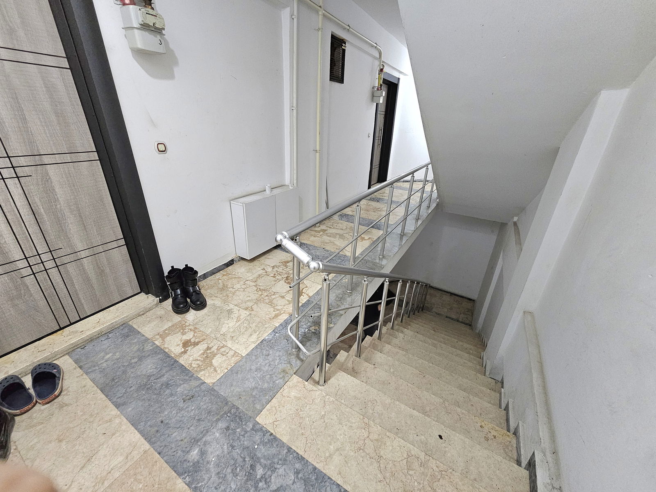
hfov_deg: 106.2
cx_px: 328
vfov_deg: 89.9
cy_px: 246
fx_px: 246
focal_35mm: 13
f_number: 2.2
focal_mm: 2.2
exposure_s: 1/33.4
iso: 800
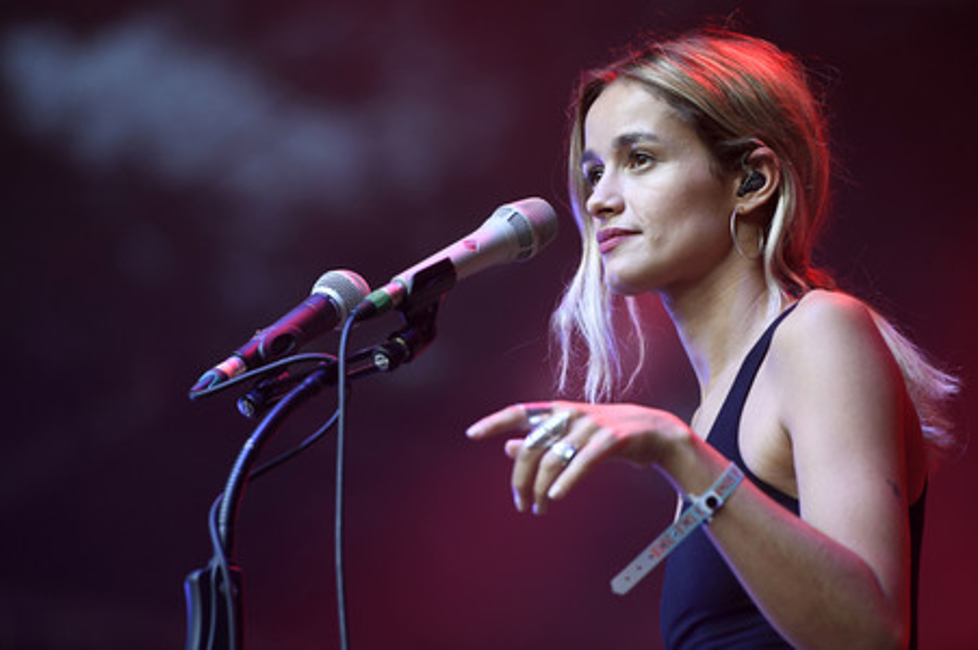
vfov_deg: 6.9
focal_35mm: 200
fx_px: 5429
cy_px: 325
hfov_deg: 10.3
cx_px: 489
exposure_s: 1/400
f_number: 3.5
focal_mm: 200
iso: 800
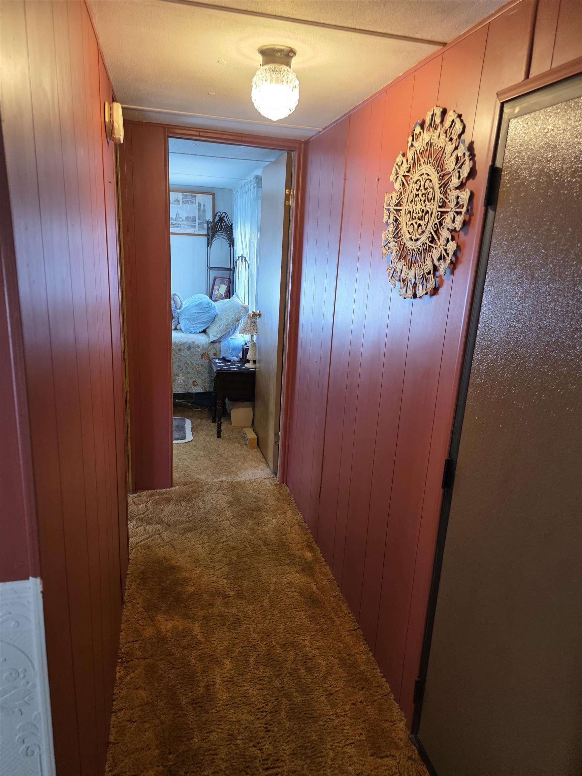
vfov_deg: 73.9
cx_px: 291
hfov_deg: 58.9
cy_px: 388
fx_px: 516
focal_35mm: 23
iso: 250
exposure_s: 1/120
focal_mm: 6.3
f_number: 1.7
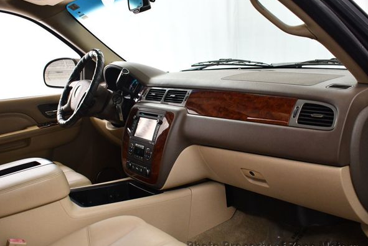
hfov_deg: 49.5
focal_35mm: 39
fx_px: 399
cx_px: 179
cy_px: 125
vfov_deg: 34.3
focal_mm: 18
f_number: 3.5
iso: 1100
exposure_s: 1/125
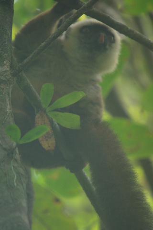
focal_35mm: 750
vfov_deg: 2.7
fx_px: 4781
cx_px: 76
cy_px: 115
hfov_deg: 1.8
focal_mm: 500
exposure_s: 1/60
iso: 800
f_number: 6.7
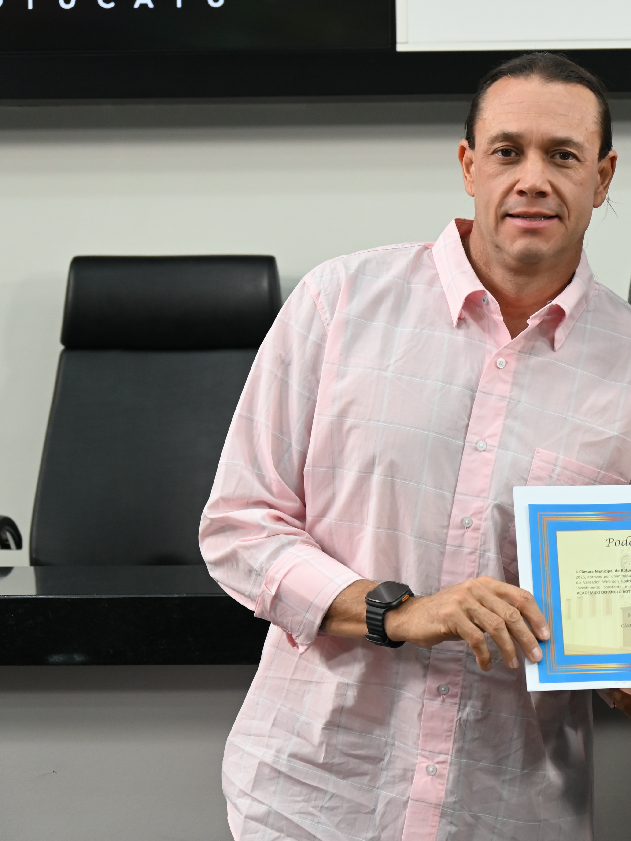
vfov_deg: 15.9
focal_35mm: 124
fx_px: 3014
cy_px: 438
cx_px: 654
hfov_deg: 11.8
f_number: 6
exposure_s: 1/125
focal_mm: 77
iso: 1600
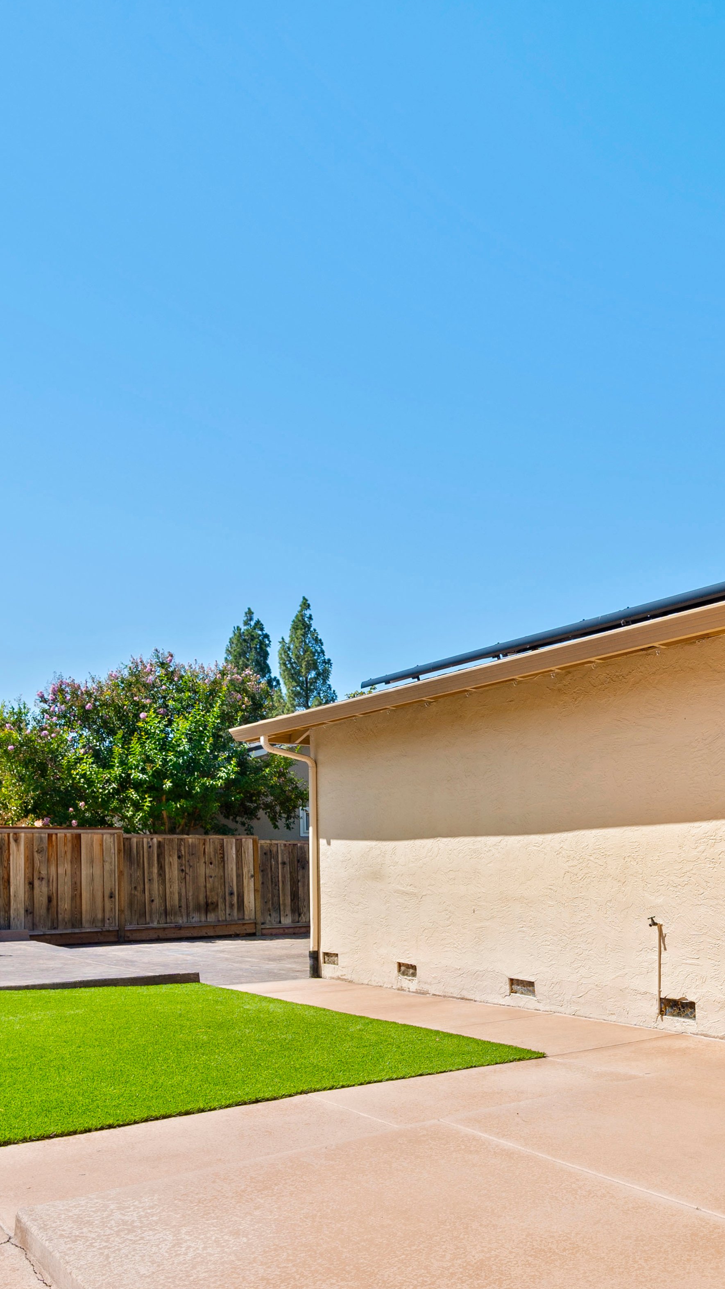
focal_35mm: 28
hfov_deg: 38.7
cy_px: 894
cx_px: 649
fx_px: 957
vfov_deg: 65.5
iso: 100
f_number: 8
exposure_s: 1/160
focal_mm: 12
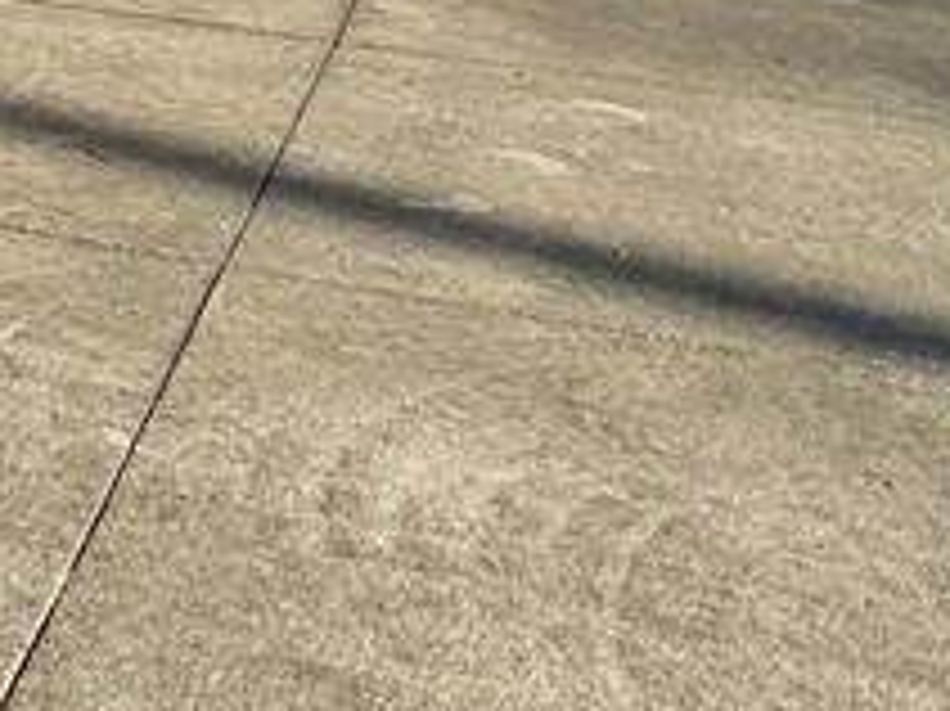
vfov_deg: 17.1
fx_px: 1865
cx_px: -77
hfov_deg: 26.5
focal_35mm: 68
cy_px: -621
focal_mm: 2.22
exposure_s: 1/1927
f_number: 2.2
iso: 40
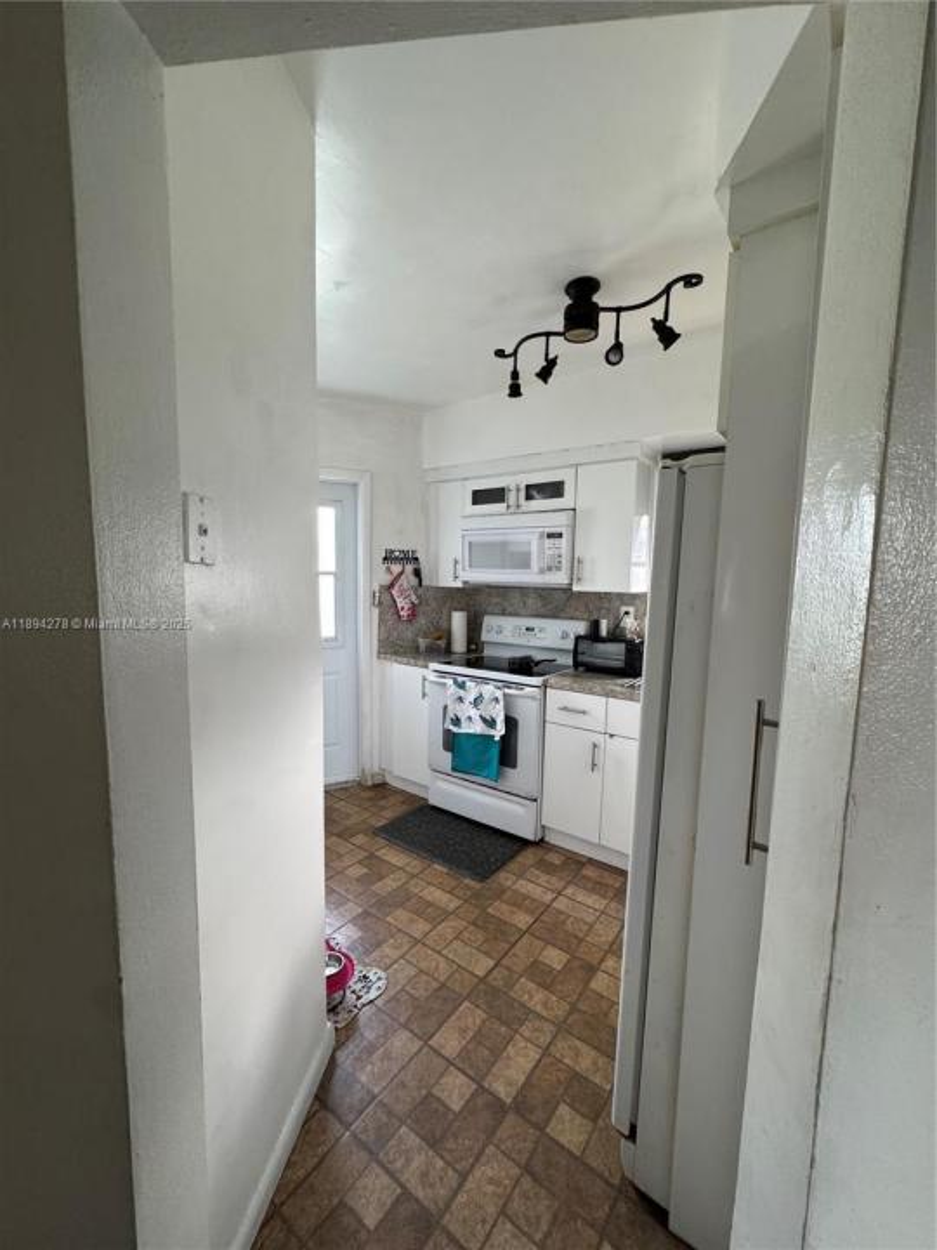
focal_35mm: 14
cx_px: 468
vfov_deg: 102.1
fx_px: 505
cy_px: 625
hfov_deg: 85.7
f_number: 2.2
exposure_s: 1/60
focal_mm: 2.22
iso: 400
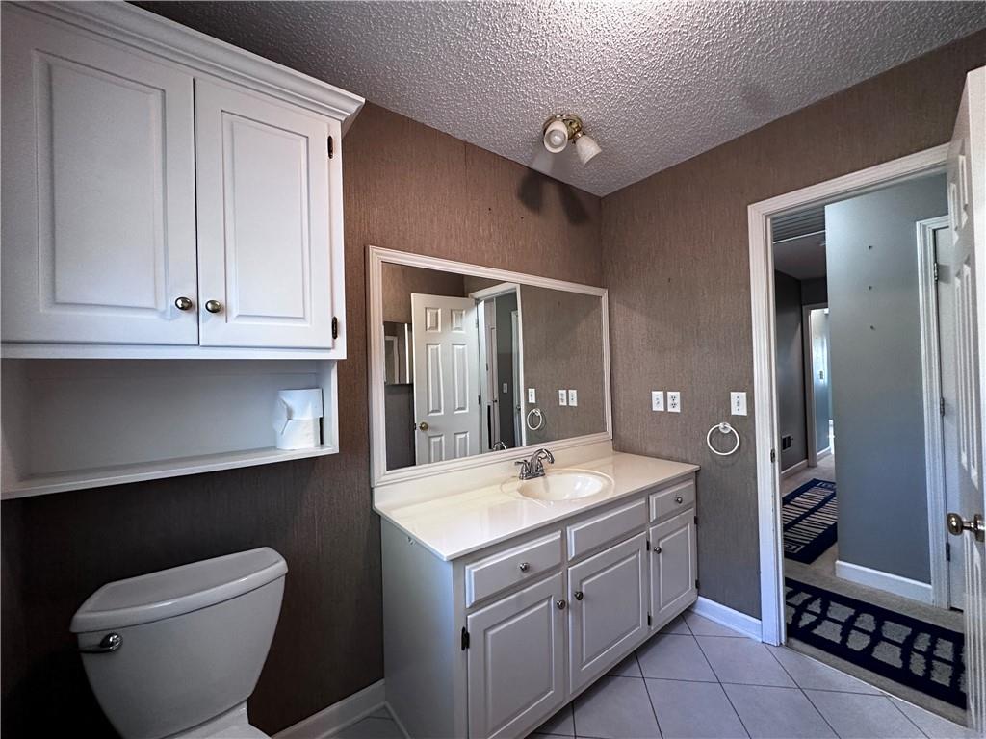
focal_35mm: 14
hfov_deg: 102.1
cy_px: 370
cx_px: 493
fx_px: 399
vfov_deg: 85.7
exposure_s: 1/60
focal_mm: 2.22
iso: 500
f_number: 2.2
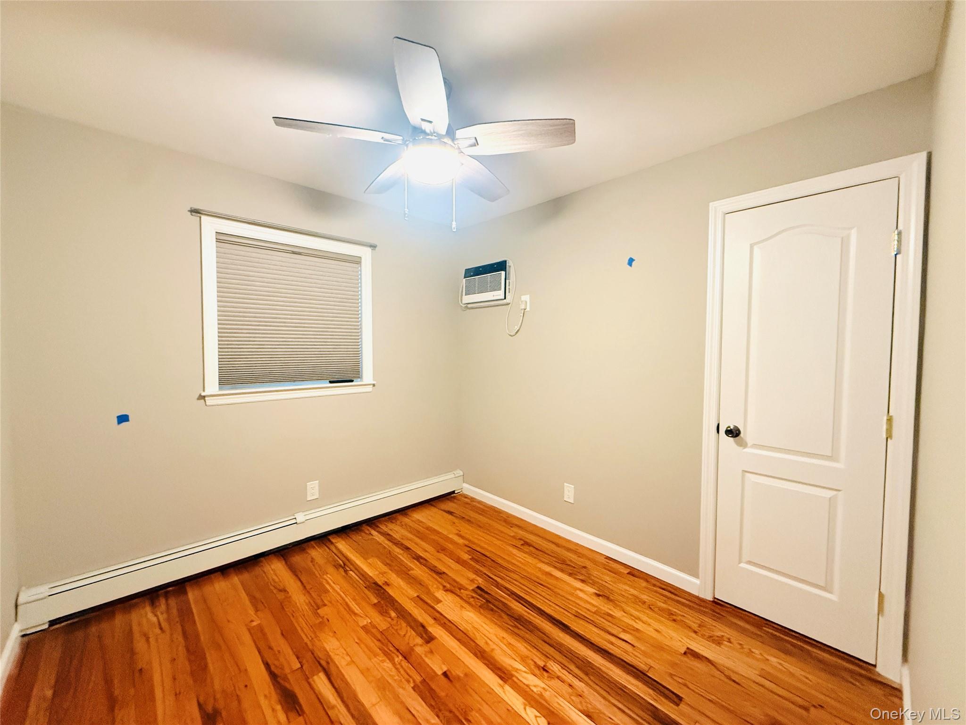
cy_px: 362
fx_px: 391
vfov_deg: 85.7
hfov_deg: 102.1
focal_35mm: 14
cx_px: 483
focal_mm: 2.22
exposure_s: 1/60
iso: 640
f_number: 2.2
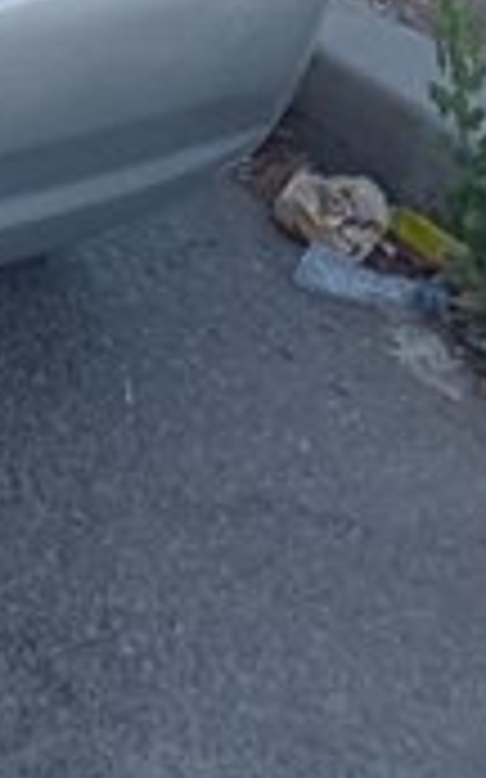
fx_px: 2333
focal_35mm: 110
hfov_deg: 10.1
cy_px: -247
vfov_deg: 17.7
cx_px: -752
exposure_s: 1/409
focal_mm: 3.46
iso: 100
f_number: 2.2
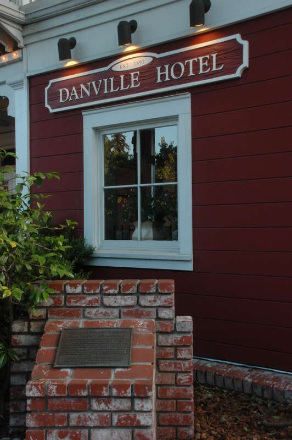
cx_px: 146
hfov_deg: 31.8
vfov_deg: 46.4
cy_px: 220
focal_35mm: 42
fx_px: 512
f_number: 5.6
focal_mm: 28
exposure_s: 1/60
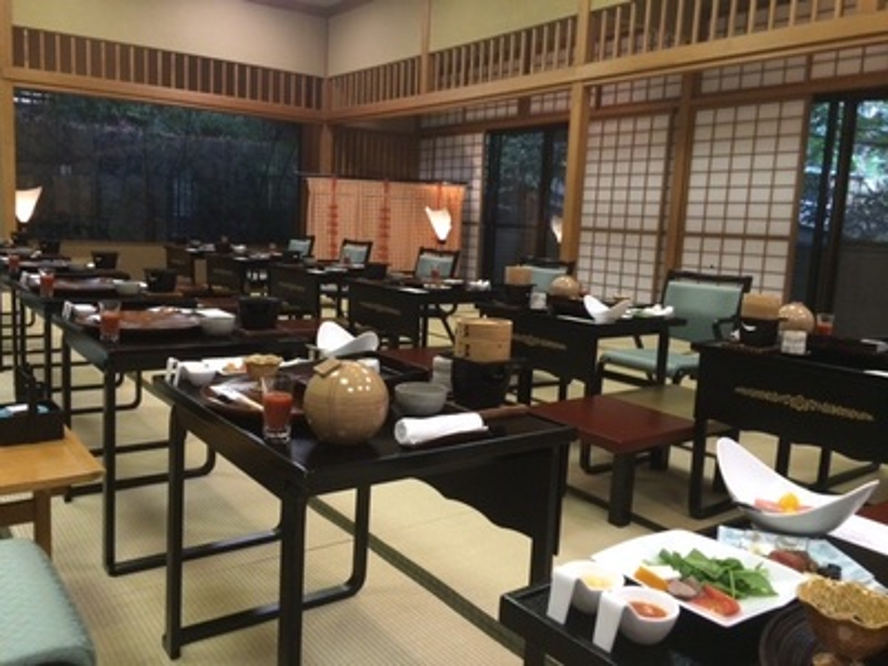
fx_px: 770
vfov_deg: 46.8
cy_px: 333
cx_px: 444
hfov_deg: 60.0
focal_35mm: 30
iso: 250
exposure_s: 1/33
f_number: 2.2
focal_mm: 4.12
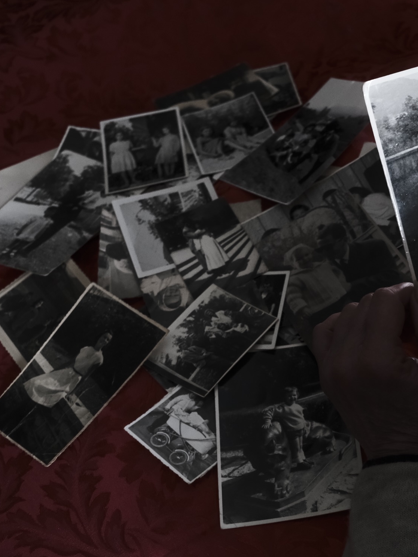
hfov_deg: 23.2
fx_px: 982
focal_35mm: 61
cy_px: 285
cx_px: 405
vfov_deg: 31.7
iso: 3200
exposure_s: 1/25
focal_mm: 27
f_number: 4.5
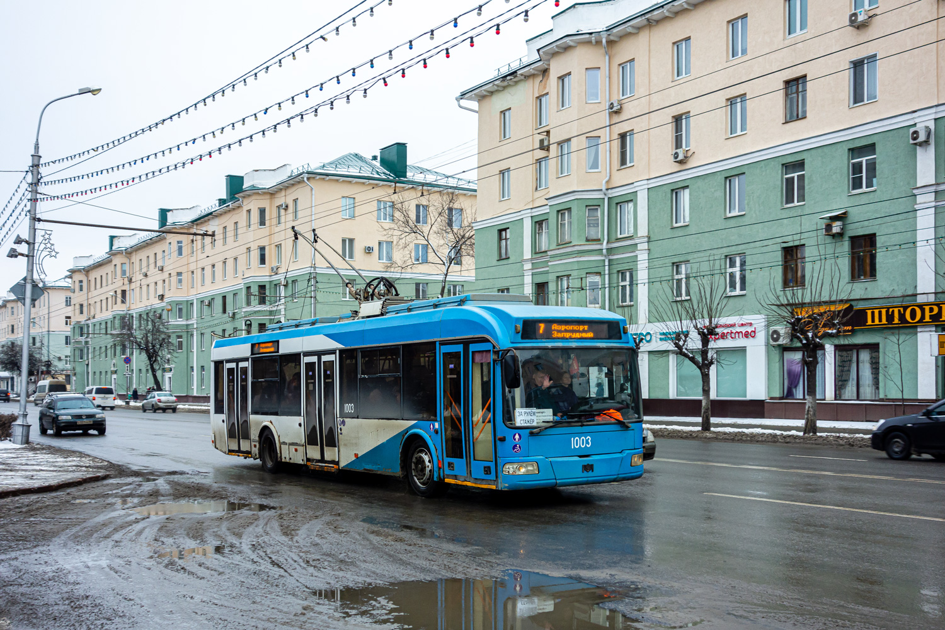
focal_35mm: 37
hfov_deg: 51.9
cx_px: 472
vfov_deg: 35.9
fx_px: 971
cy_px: 315
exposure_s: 1/320
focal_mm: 13.9
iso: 80
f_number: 3.2
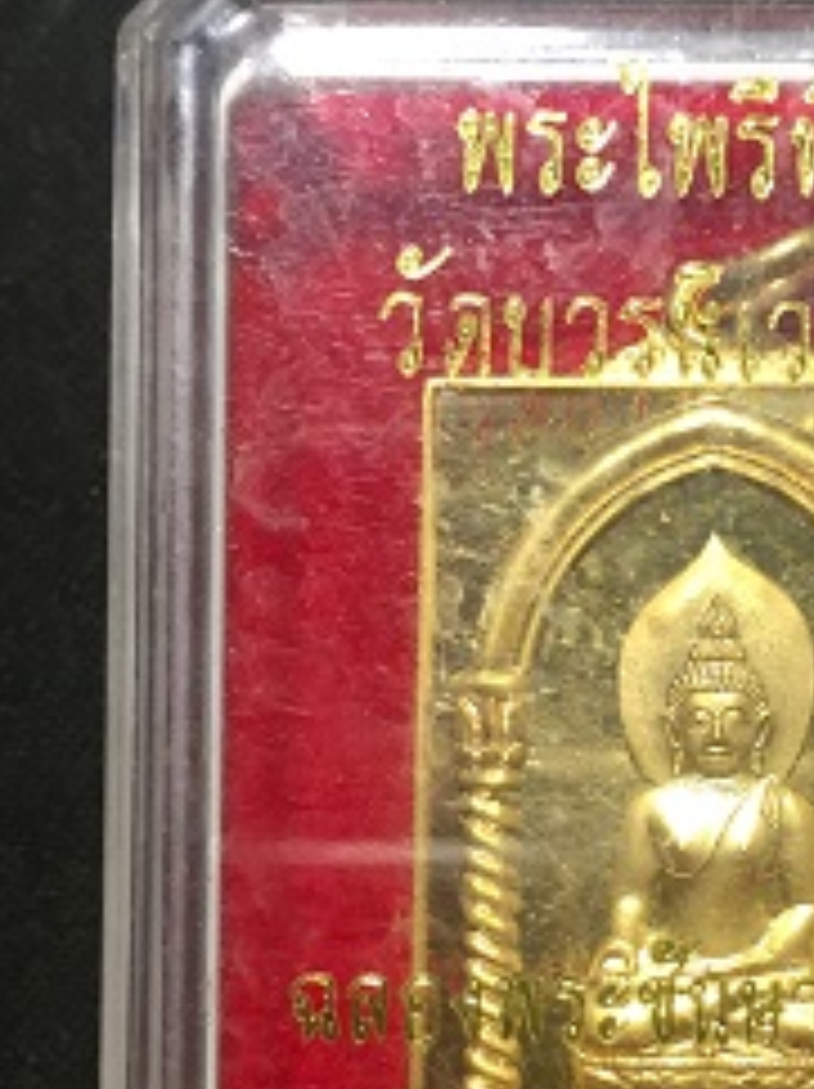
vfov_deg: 30.0
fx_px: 2010
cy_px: 763
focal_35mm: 64
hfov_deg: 22.2
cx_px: 774
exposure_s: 1/33
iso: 100
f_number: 2.2
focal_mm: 4.15
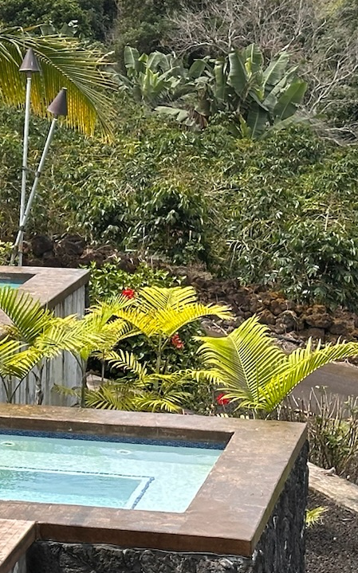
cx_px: -223
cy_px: 376
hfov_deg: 8.8
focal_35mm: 145
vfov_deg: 14.4
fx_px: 2265
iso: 64
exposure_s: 1/3058
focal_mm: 6.86
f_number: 1.78
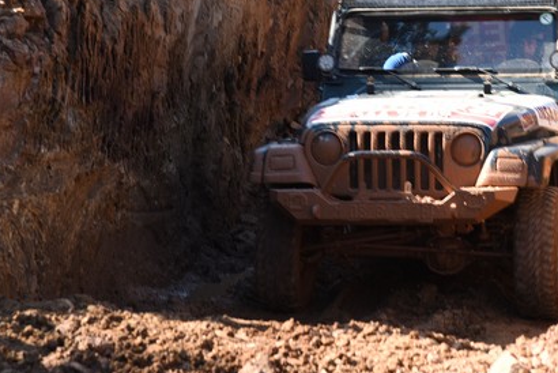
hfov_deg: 10.5
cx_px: 396
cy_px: 164
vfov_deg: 7.0
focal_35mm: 196
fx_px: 3040
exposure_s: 1/160
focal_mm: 120
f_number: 6.3
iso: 250
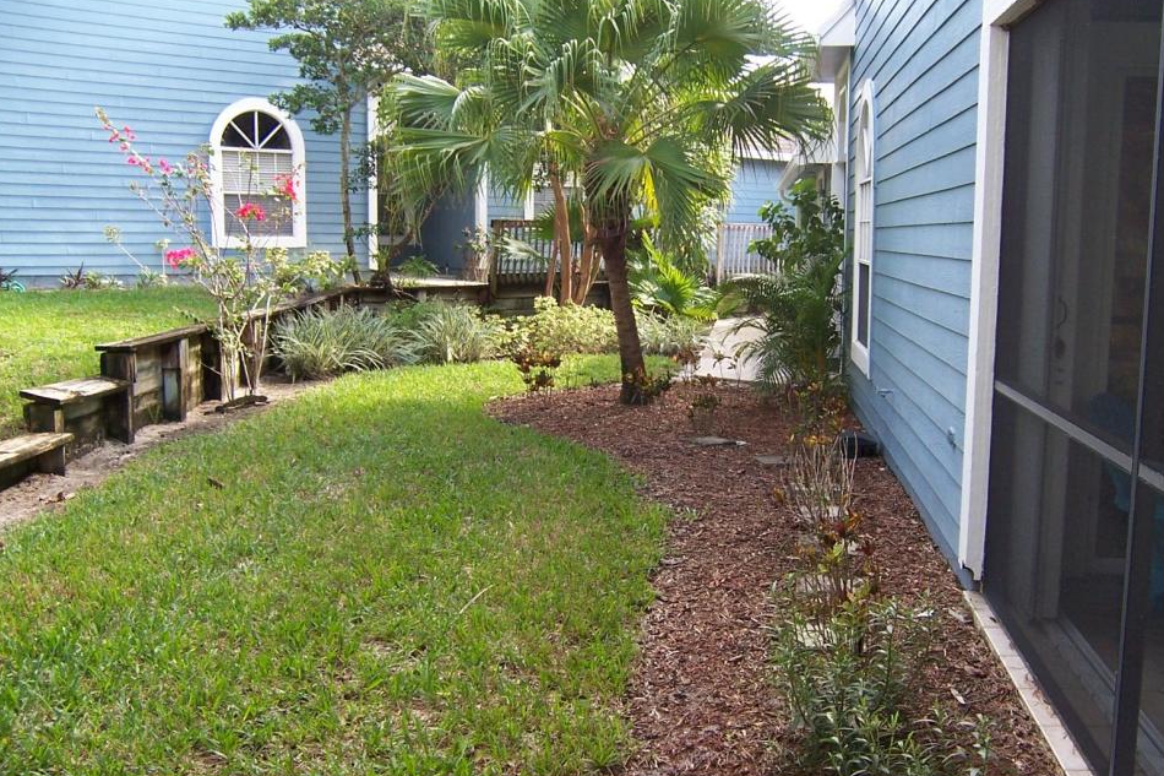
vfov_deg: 35.9
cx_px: 619
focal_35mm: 37
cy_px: 416
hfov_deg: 51.9
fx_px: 1196
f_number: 3.4
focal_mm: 5.5
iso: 80
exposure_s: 1/90
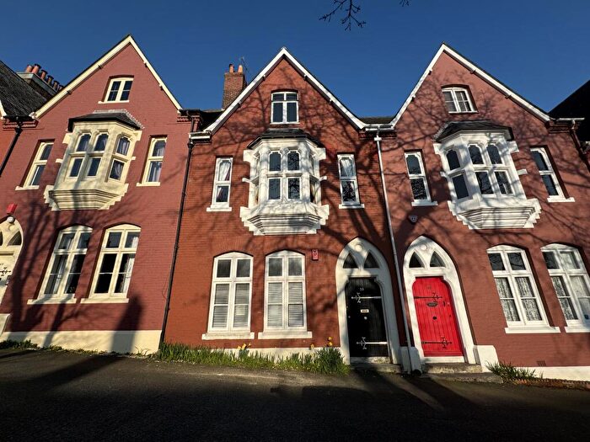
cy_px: 221
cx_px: 295
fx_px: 239
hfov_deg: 102.1
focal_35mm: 14
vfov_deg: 85.7
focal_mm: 2.22
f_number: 2.2
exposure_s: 1/2083
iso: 40
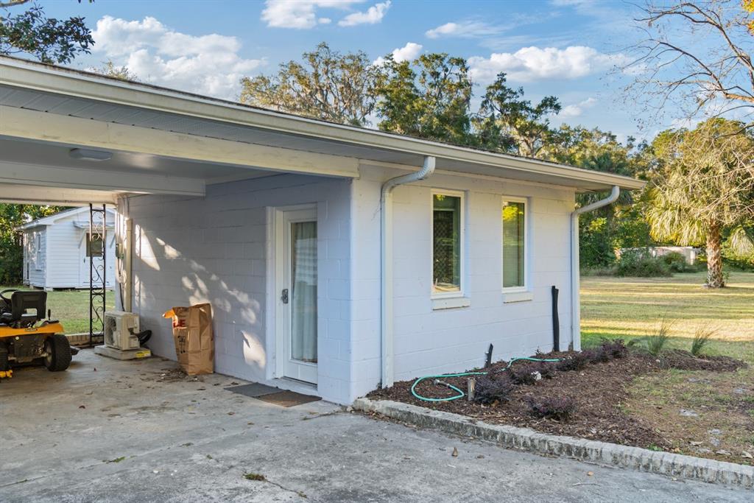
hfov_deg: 61.9
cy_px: 252
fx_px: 628
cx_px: 377
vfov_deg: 43.6
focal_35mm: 30
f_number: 10
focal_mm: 20
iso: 125
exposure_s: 1/2
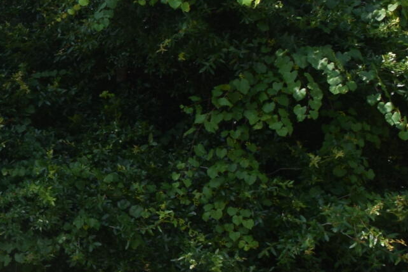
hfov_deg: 19.6
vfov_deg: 19.5
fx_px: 793
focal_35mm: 70
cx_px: -362
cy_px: 139
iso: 100
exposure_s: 1/160
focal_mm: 10
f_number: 6.3
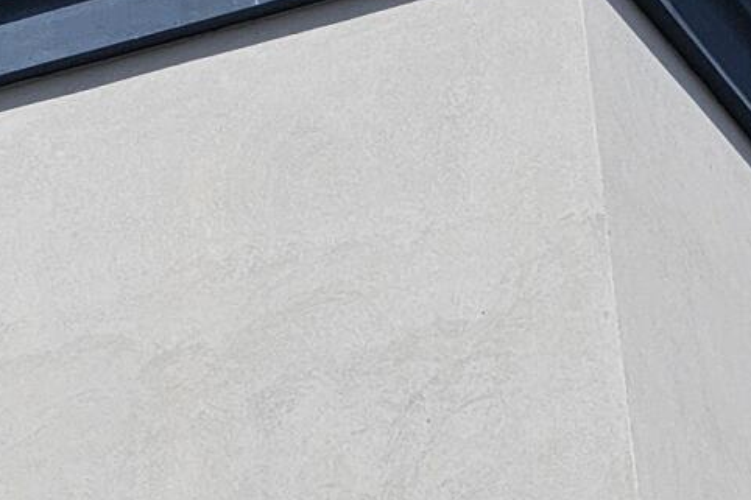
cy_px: 1235
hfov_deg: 13.5
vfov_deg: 8.4
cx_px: -42
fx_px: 3107
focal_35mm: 149
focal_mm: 6.3
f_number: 1.7
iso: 12
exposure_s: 1/1765
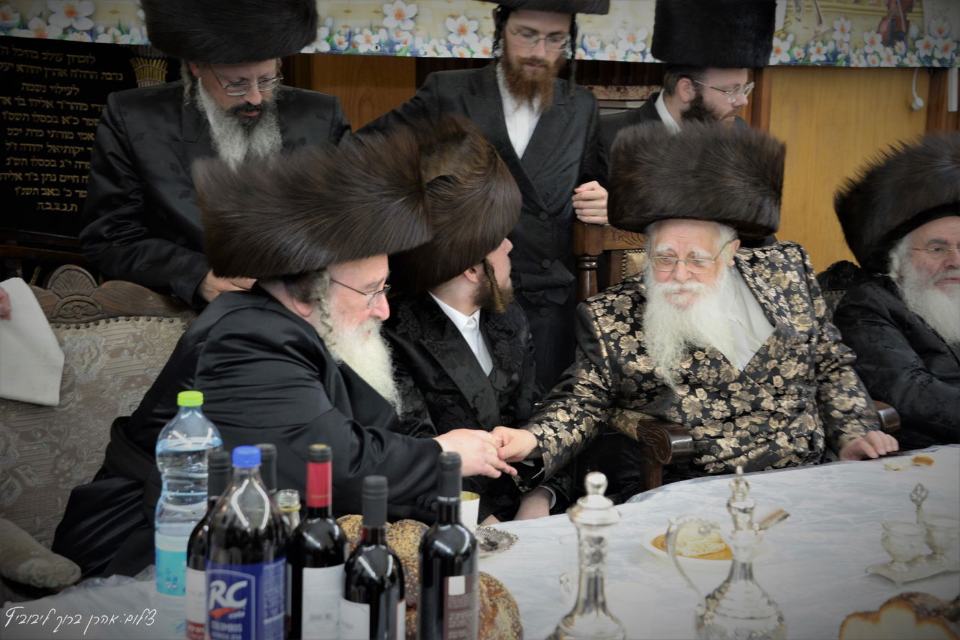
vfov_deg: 26.0
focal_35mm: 52
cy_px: 320
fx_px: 1387
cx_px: 480
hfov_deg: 38.2
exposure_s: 1/60
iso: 1600
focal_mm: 52
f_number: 5.6
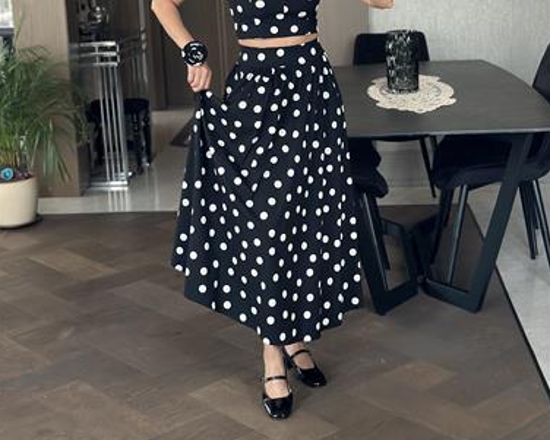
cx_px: 275
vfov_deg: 24.0
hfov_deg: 30.0
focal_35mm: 63
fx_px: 1026
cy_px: 113
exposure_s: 1/60
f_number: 1.78
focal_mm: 6.86
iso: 400
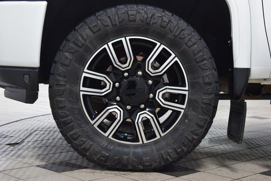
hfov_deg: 30.5
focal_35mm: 66
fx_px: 497
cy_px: 90
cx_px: 136
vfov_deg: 20.6
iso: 1600
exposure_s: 1/60
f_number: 4.5
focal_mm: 44
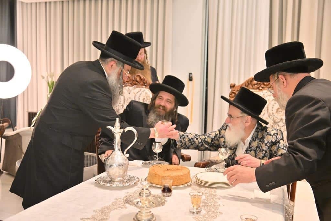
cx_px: 166
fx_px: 349
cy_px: 110
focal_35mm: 38
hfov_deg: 50.7
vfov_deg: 35.1
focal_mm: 38
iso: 1600
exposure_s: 1/160
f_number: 4
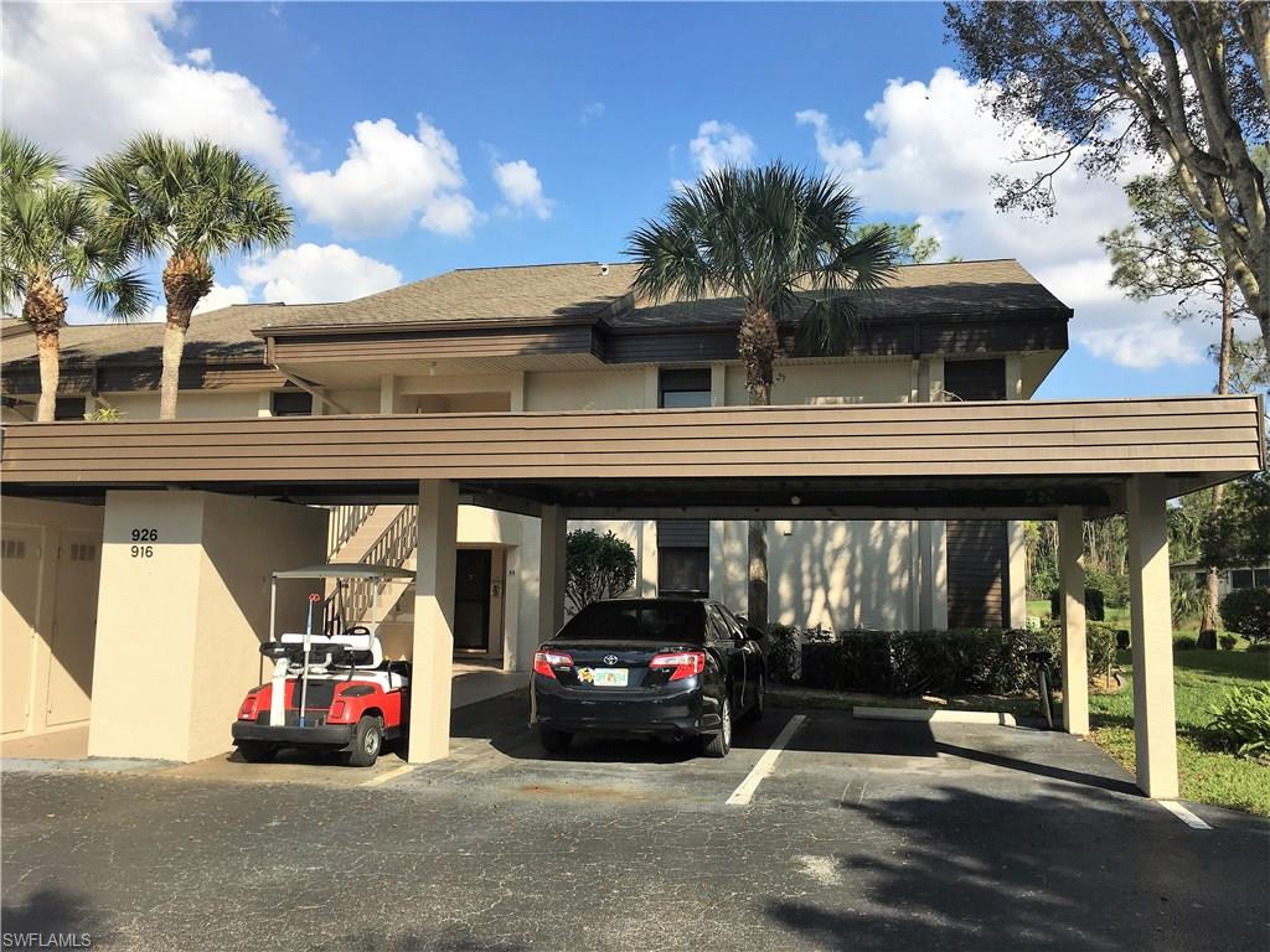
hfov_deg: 61.7
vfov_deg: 48.2
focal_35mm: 29
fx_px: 1064
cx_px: 635
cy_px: 476
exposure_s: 1/1603
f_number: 2.2
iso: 25
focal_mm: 4.15
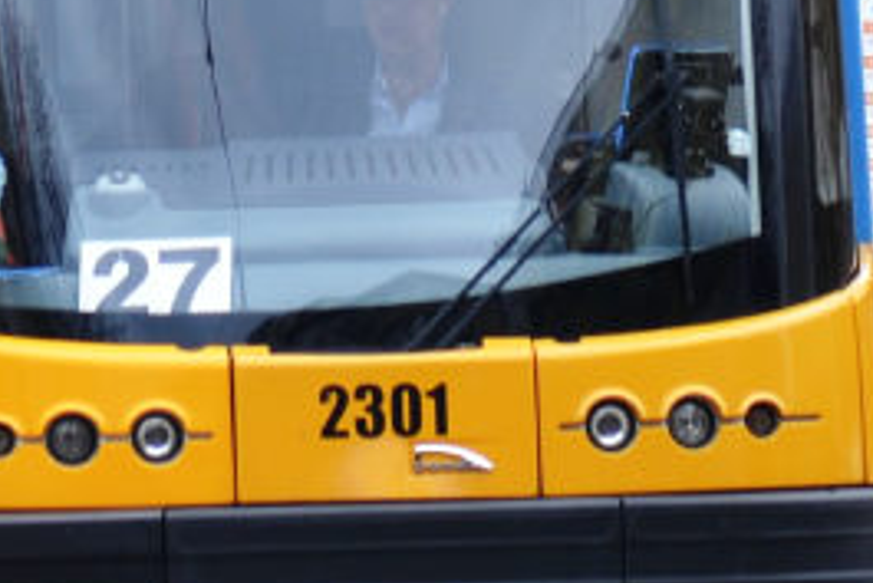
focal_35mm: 722
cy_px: -496
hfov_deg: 2.9
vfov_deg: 1.9
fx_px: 17517
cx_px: 310
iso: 125
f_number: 5.6
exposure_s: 1/125
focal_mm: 98
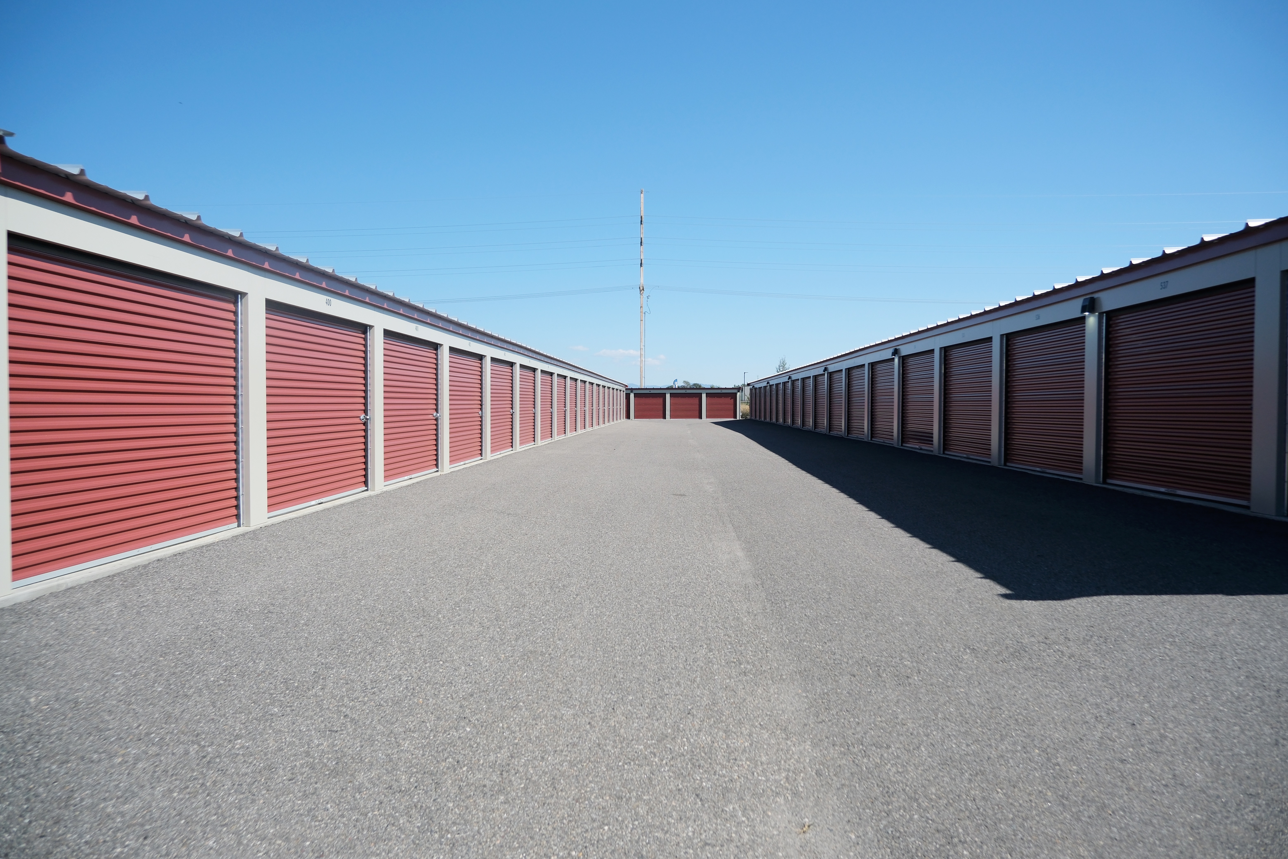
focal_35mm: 23
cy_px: 430
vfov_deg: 55.1
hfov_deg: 76.1
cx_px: 644
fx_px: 823
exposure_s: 1/750
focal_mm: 15
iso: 320
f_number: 4
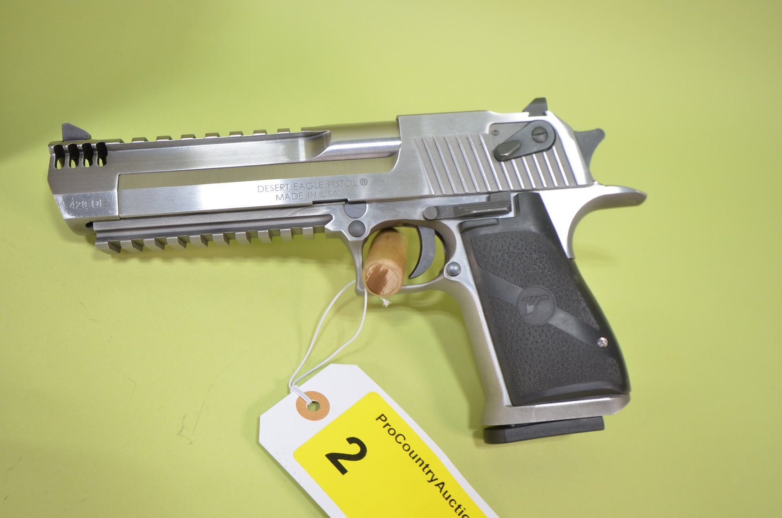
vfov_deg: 36.7
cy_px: 259
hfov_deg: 53.2
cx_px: 391
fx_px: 780
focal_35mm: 36
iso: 500
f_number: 5.6
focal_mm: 24
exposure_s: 1/125
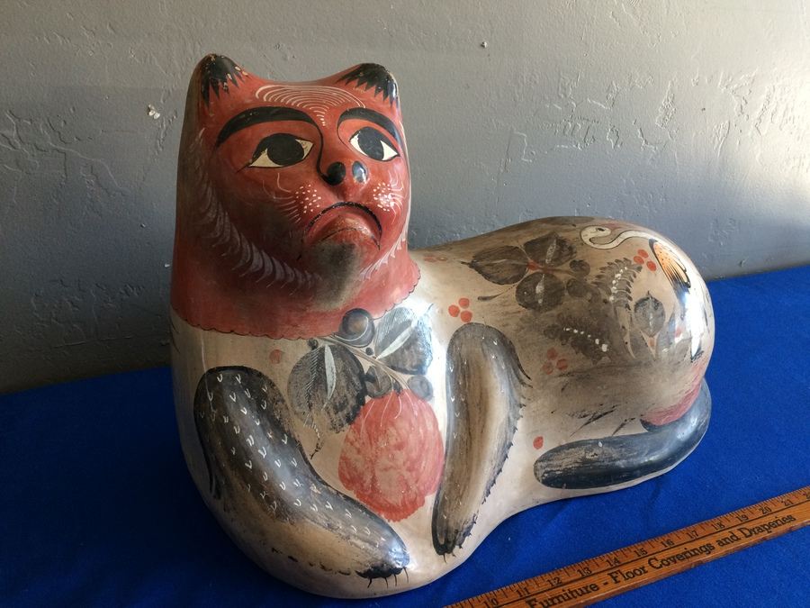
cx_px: 405
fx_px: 679
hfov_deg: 61.7
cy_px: 304
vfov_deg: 48.2
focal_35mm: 29
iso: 50
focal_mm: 4.15
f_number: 2.2
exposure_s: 1/30
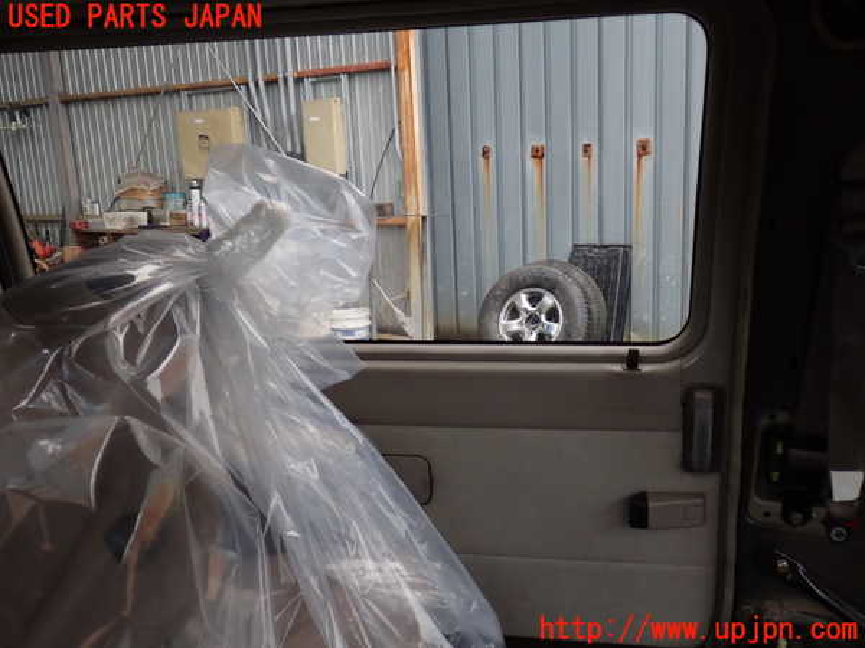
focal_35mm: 32
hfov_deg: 56.8
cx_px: 432
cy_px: 324
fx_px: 800
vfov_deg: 44.2
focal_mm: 5.79
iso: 200
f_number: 2.4
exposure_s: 1/60
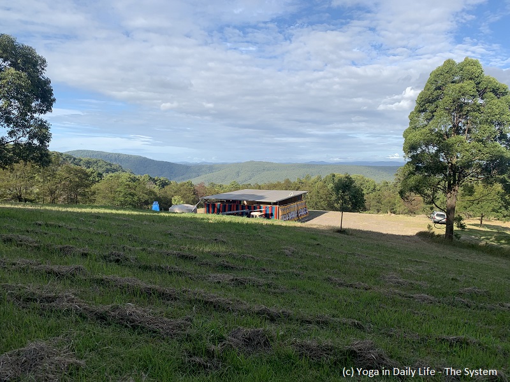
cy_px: 191
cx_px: 255
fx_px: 383
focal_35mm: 26
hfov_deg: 67.3
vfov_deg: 53.1
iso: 25
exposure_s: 1/1661
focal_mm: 4.25
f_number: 1.8
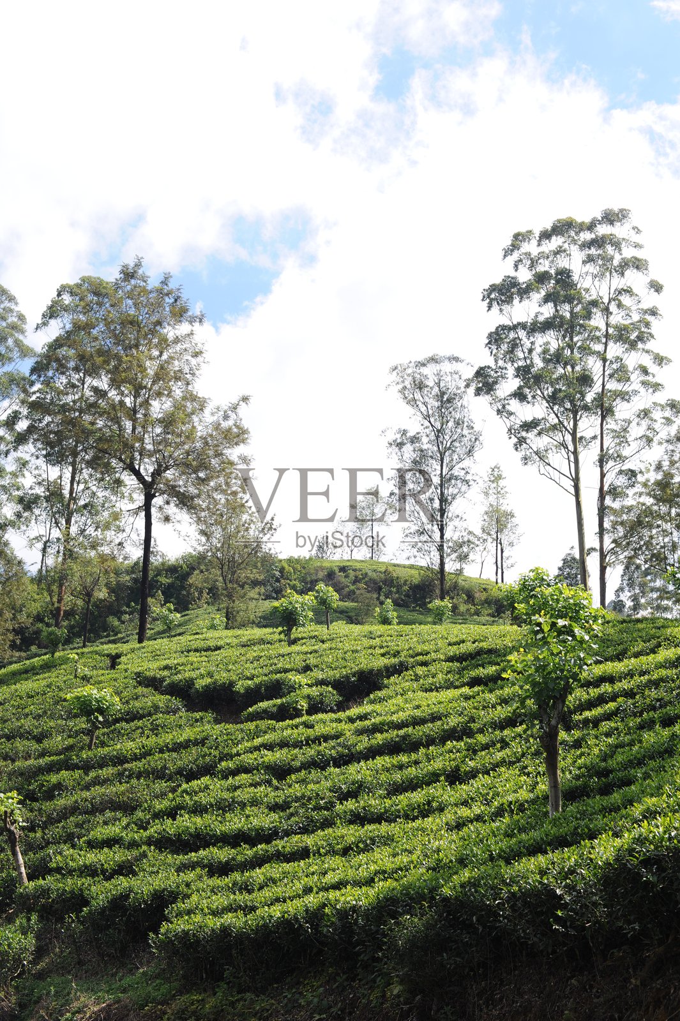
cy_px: 510
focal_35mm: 50
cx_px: 340
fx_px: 1418
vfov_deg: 39.6
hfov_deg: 27.0
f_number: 8
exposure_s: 1/250
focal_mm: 50
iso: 200
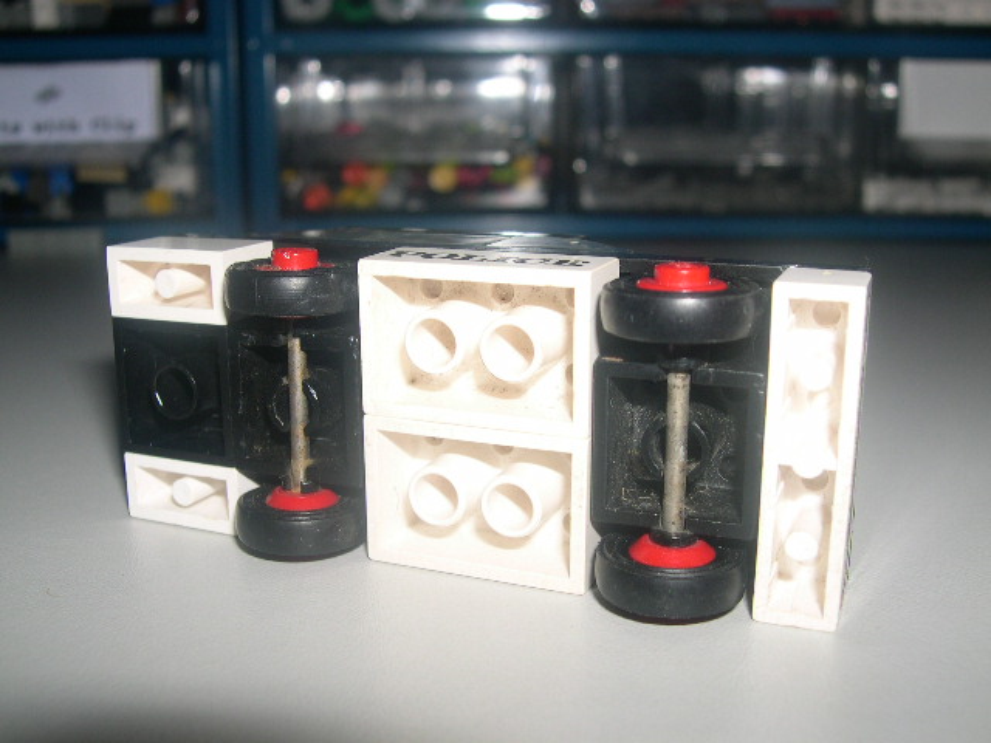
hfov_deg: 49.0
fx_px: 1088
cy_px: 372
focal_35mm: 38
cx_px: 496
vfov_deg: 37.7
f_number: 7.6
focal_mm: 8
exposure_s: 1/60
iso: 100
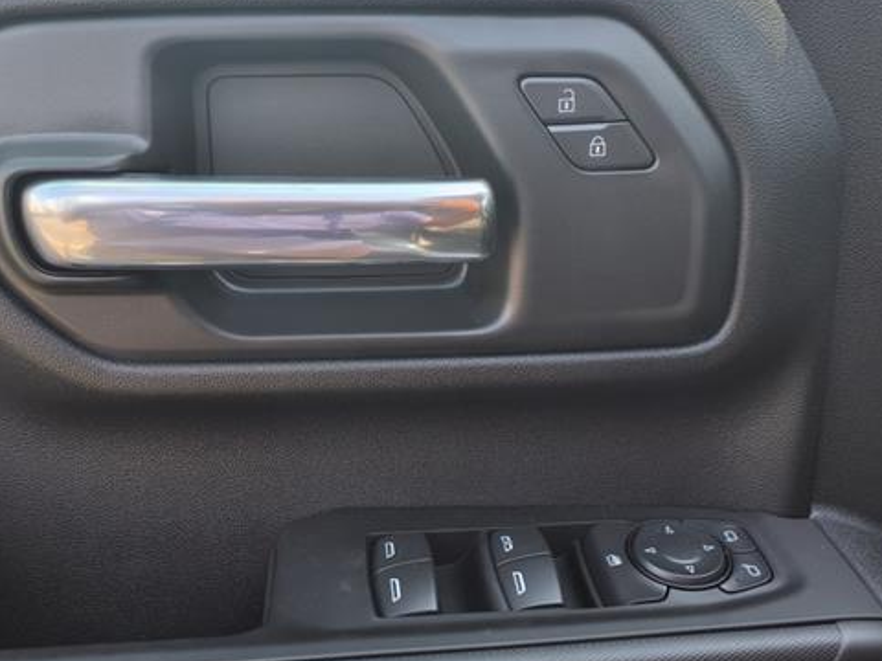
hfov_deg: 51.2
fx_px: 917
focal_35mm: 36
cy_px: 270
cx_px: 380
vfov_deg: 39.5
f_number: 1.9
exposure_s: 1/145
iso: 40
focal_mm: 3.58
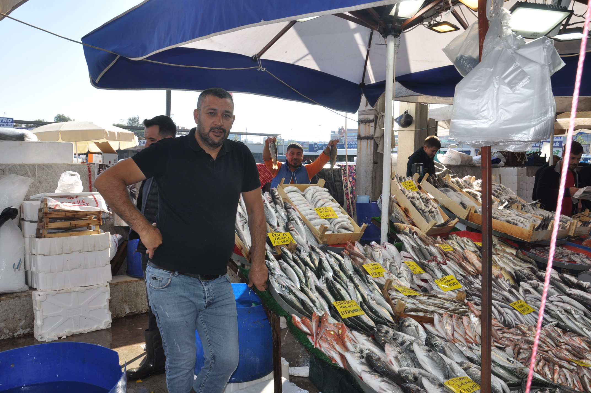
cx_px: 296
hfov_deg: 67.4
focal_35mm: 27
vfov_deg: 47.8
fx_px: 443
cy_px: 196
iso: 200
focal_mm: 18
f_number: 9
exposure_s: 1/200
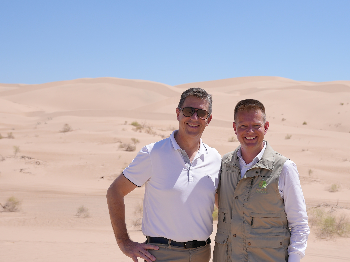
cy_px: 125
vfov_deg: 27.0
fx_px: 546
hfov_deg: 35.4
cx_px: 211
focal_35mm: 54
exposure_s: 1/800
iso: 80
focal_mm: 36
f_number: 4.5
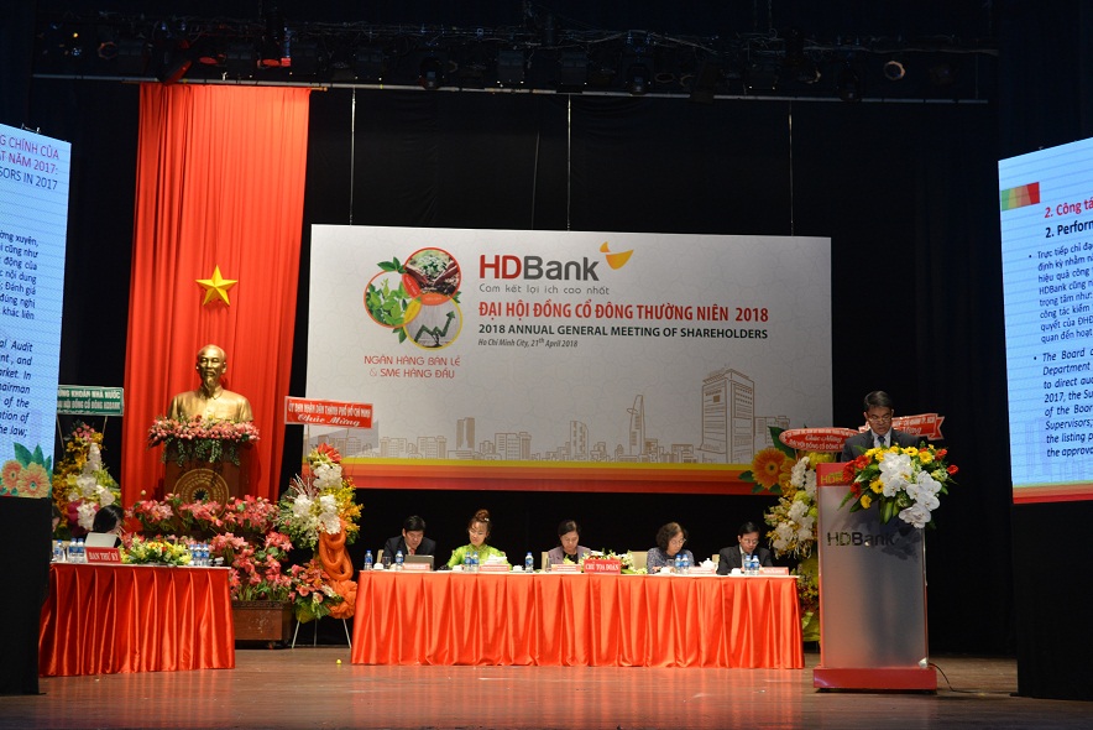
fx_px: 1518
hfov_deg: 39.6
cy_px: 365
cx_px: 546
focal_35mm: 50
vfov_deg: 27.0
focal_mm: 50
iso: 1250
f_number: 4.5
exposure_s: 1/100
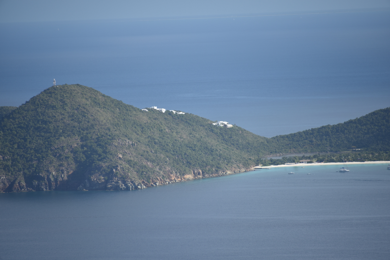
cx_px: 195
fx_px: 3251
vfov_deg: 4.6
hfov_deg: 6.9
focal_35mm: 300
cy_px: 130
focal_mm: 300
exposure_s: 1/640
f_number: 5.6
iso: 110
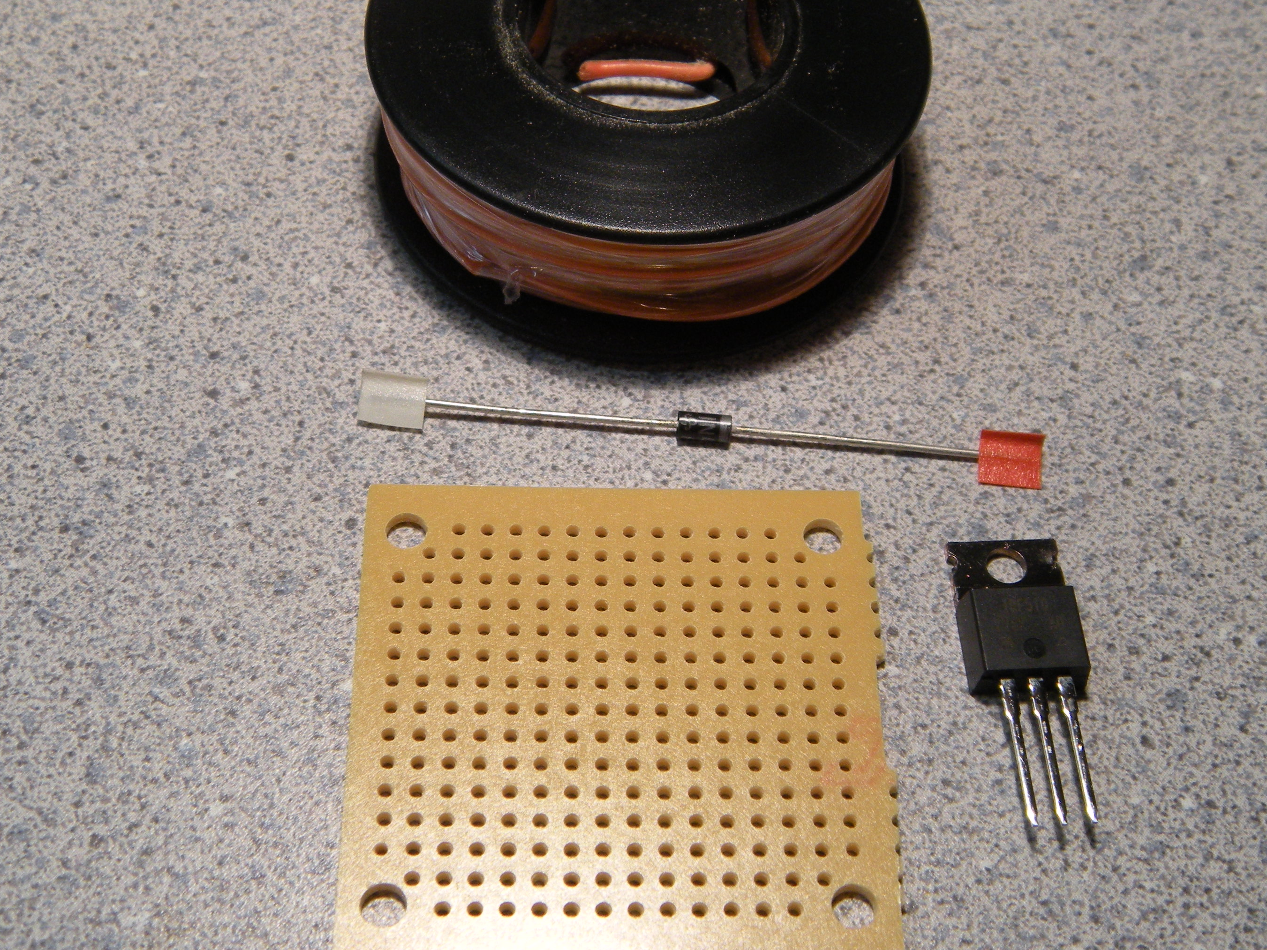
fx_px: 1977
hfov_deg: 35.5
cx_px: 646
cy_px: 389
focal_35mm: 54
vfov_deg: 27.0
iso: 126
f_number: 3.9
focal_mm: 6.6
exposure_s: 1/59.8
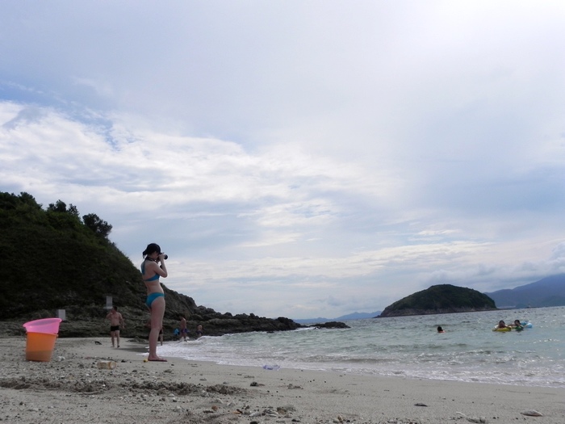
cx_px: 282
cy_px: 212
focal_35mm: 41
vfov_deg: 35.1
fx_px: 669
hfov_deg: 45.8
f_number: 8
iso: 160
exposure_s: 1/776
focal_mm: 7.3
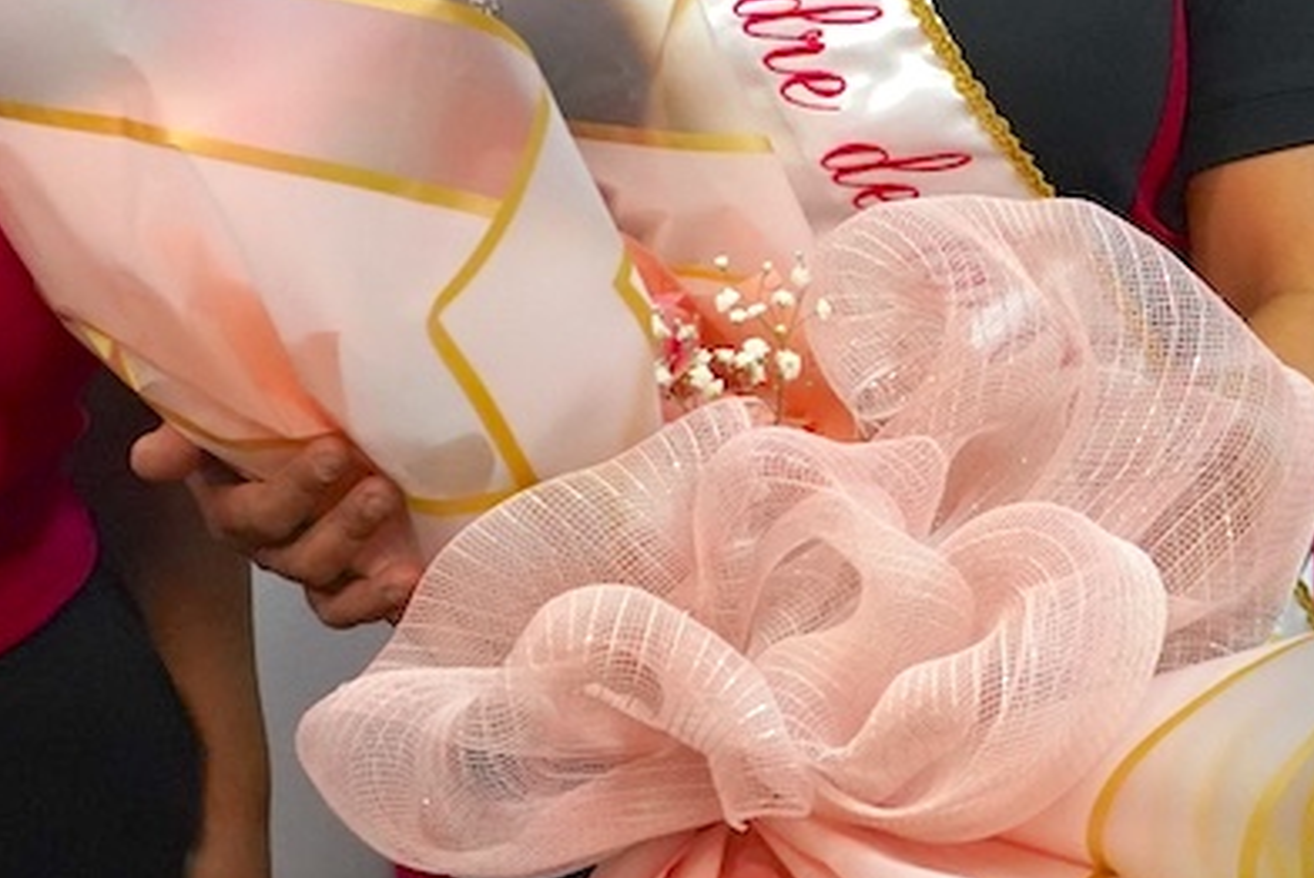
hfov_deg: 19.5
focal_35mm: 104
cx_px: 905
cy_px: -97
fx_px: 3799
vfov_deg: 12.9
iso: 6400
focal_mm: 34
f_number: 4
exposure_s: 1/160
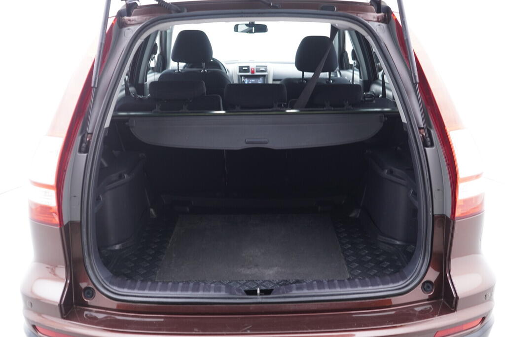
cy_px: 168
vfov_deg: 36.9
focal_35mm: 36
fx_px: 505
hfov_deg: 53.1
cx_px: 252
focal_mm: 24
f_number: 2.8
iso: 400
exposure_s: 1/40
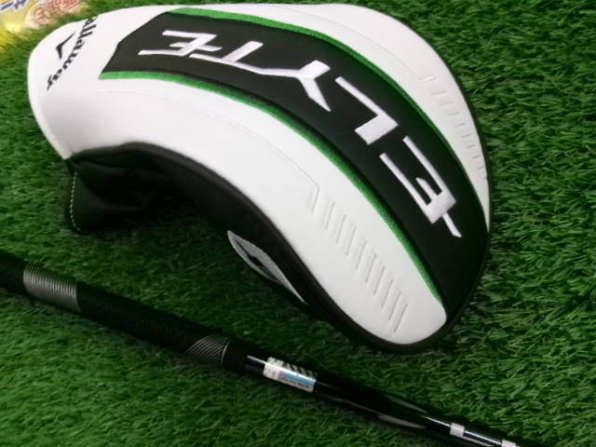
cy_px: 224
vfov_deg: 49.7
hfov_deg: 63.4
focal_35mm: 28
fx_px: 482
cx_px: 298
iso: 800
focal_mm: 5.1
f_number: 3.9
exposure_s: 1/85
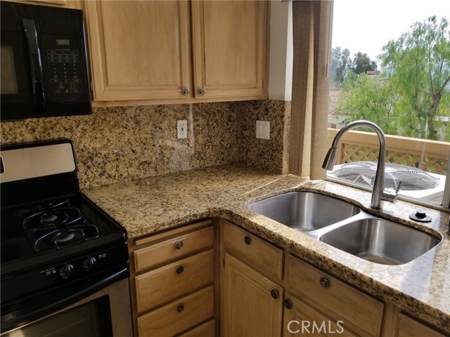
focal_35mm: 26
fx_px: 338
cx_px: 225
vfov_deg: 53.1
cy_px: 168
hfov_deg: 67.3
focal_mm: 4.25
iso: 50
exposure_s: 1/1448
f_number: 1.7
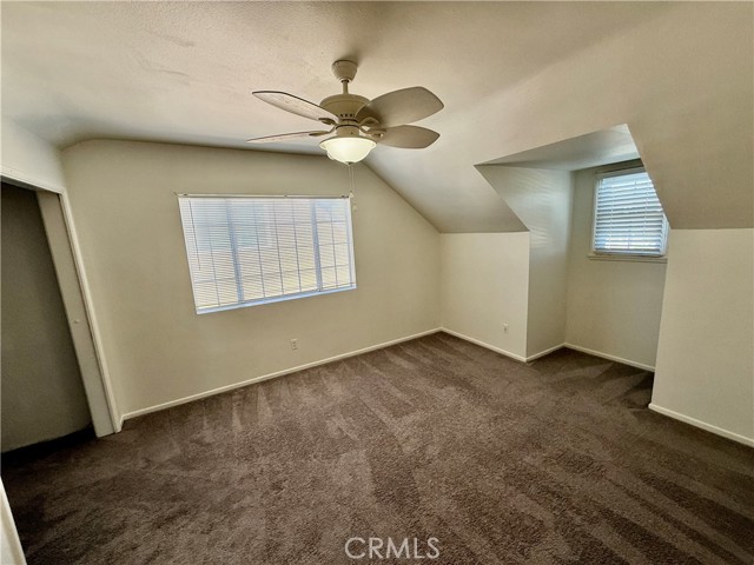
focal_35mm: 14
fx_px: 305
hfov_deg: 102.1
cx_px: 377
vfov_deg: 85.7
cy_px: 282
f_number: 2.2
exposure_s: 1/120
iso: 80
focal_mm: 2.22
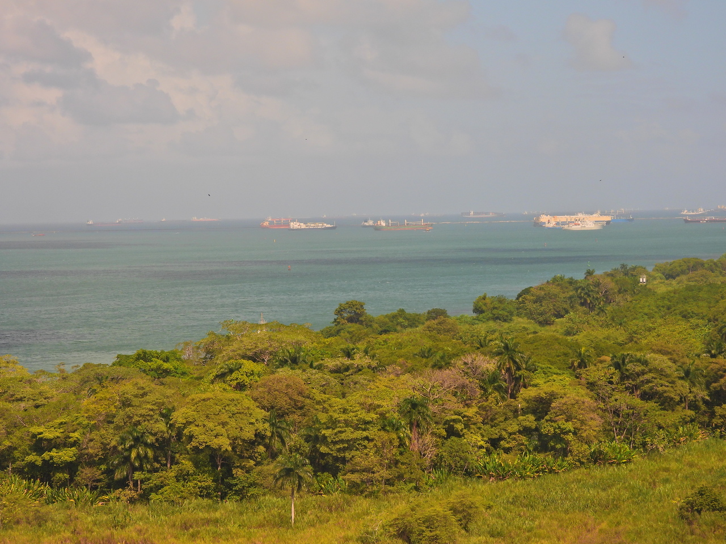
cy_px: 272
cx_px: 363
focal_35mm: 105
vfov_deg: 14.1
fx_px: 2202
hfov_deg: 18.7
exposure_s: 1/400
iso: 100
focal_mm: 18.7
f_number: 4
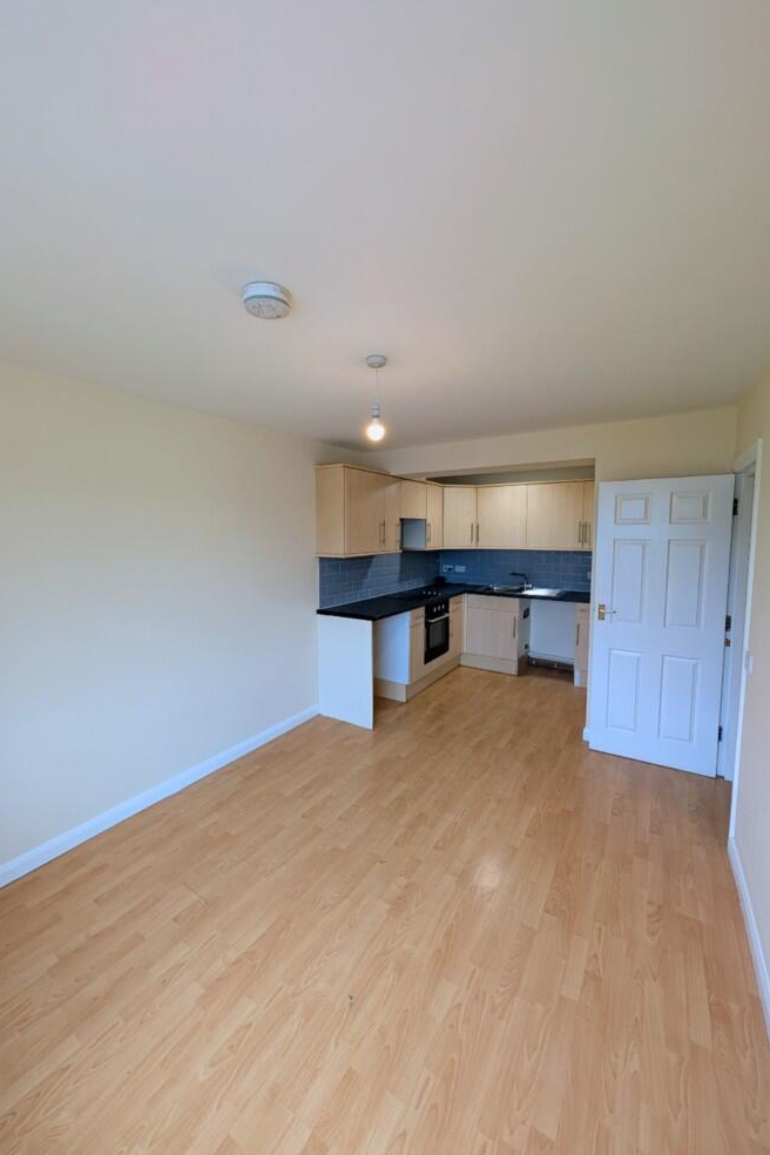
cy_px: 573
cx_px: 389
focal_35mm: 13
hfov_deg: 85.4
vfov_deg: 108.3
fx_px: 417
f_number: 1.7
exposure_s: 1/27.3
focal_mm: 2.02
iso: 51
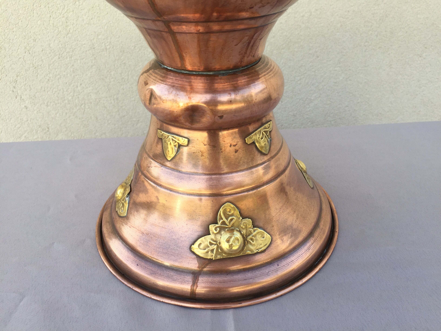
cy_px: 166
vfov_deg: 48.2
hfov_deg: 61.7
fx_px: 369
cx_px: 220
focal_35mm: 29
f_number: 2.2
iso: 32
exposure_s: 1/425
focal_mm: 4.15
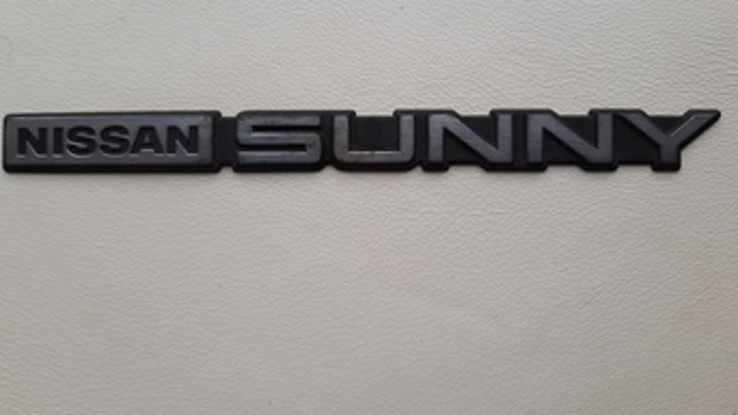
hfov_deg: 66.1
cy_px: 163
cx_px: 365
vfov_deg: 39.9
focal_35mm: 29
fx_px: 567
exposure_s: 1/330
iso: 40
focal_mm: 3.92
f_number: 1.7
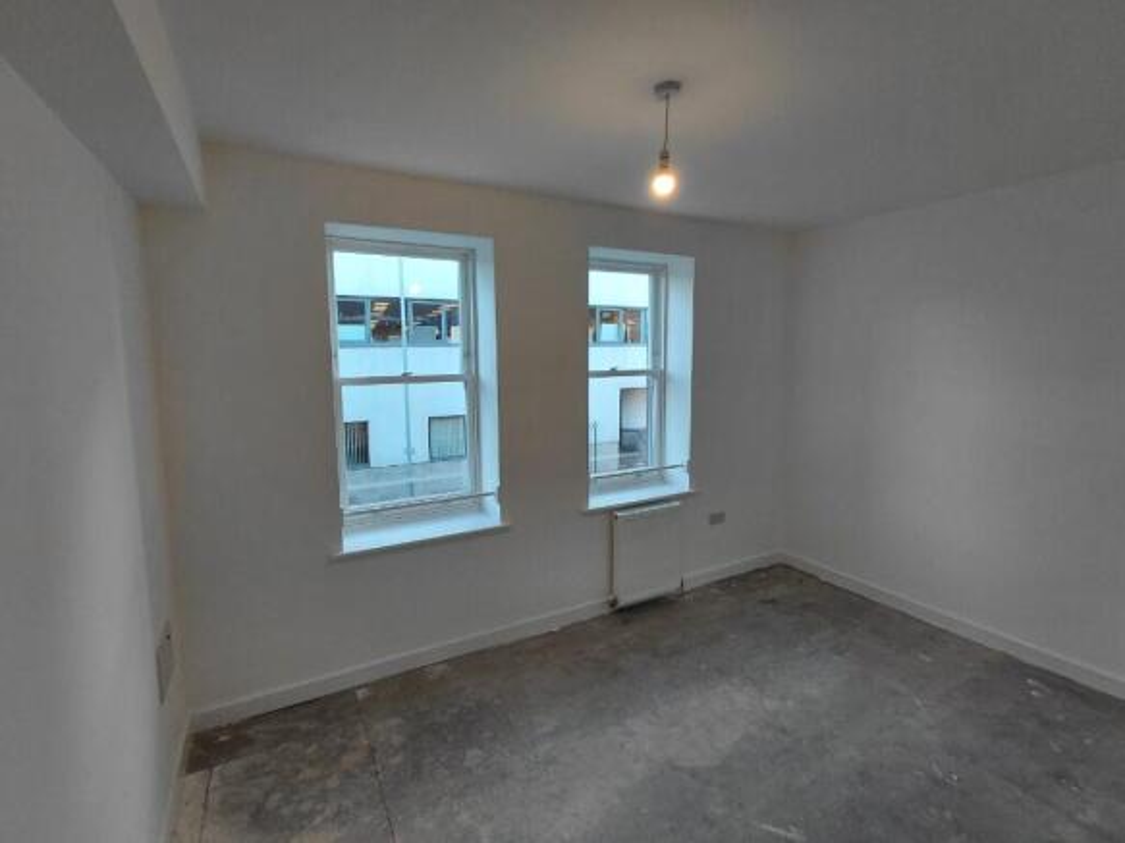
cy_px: 422
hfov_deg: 94.5
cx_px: 562
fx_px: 520
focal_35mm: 16
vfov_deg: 78.1
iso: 64
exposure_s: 1/120
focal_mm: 1.64
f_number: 2.2
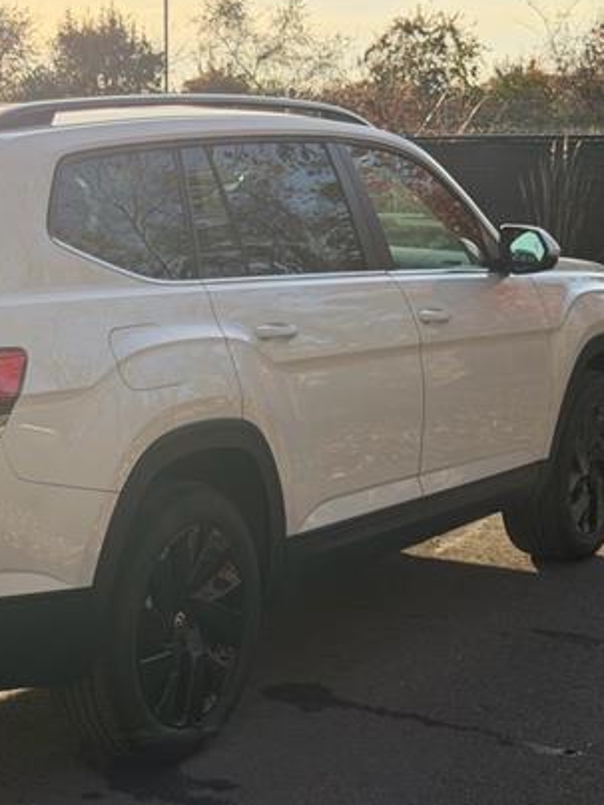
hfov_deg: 18.9
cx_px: 18
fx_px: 1768
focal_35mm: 76
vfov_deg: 25.7
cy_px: 420
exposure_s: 1/2976
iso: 100
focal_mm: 6.76
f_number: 1.78
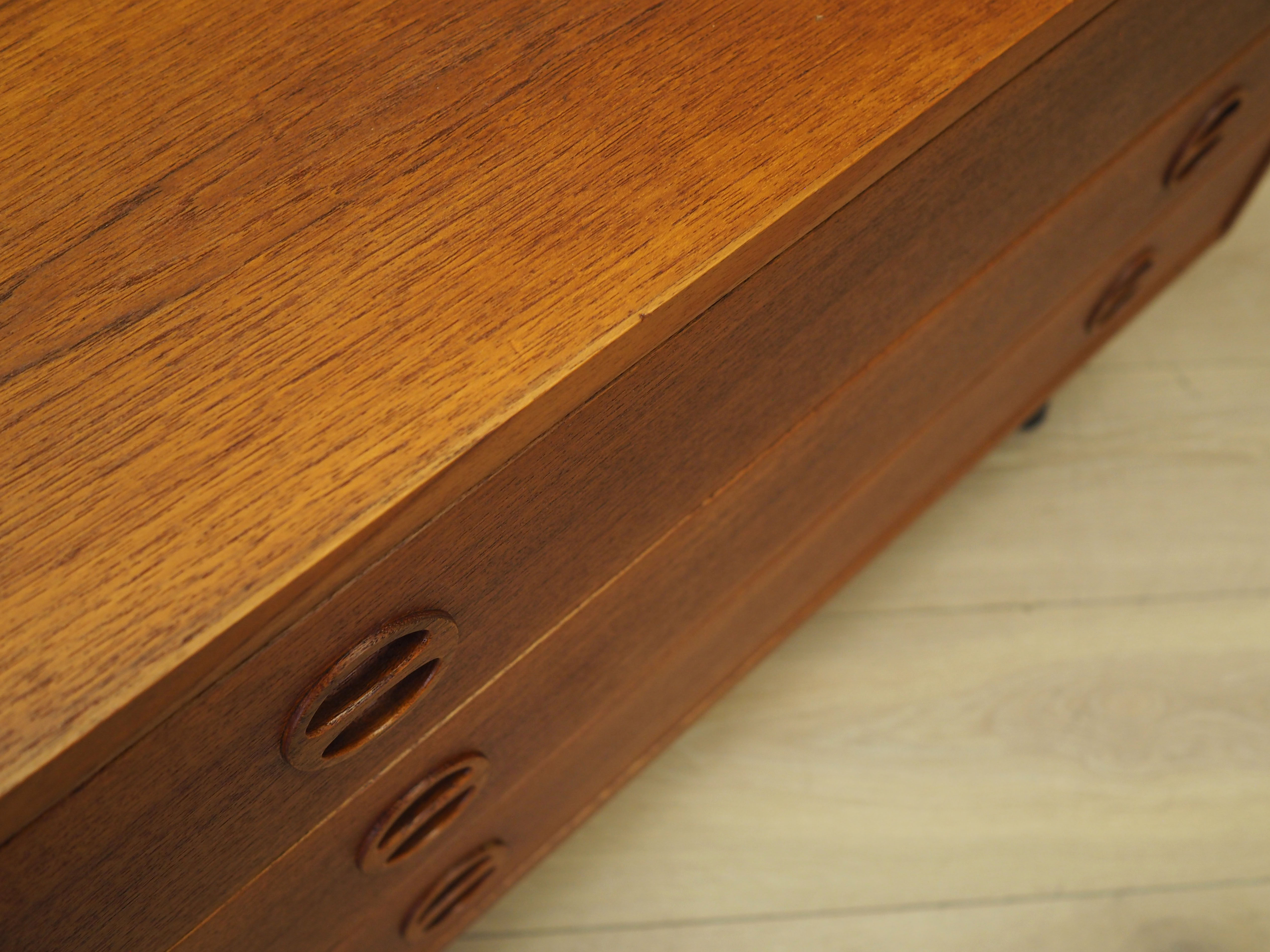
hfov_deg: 54.0
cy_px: 476
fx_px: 1247
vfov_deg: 41.8
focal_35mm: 34
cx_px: 635
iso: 500
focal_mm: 17
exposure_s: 1/40
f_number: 3.2
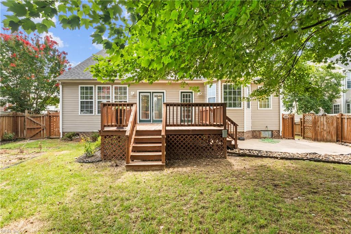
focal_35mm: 18
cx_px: 176
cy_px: 117
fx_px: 175
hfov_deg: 90.0
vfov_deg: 67.3
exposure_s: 1/80
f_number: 11
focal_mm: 12
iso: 320
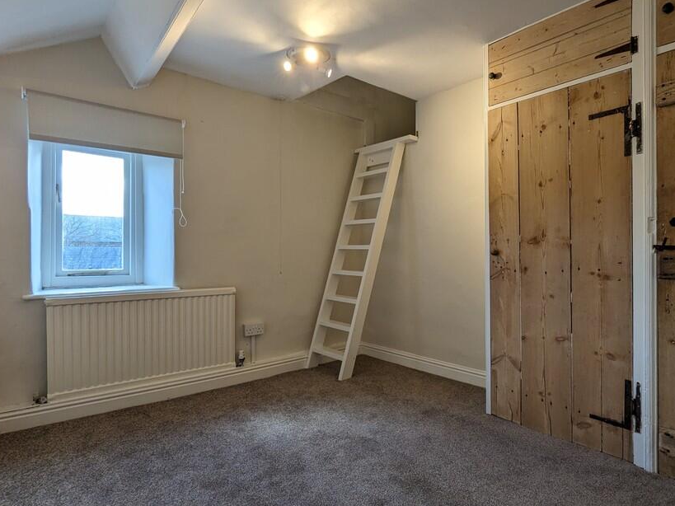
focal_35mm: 20
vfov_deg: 65.9
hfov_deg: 81.4
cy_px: 262
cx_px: 376
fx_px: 390
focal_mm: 2.35
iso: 110
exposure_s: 1/100
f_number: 2.2
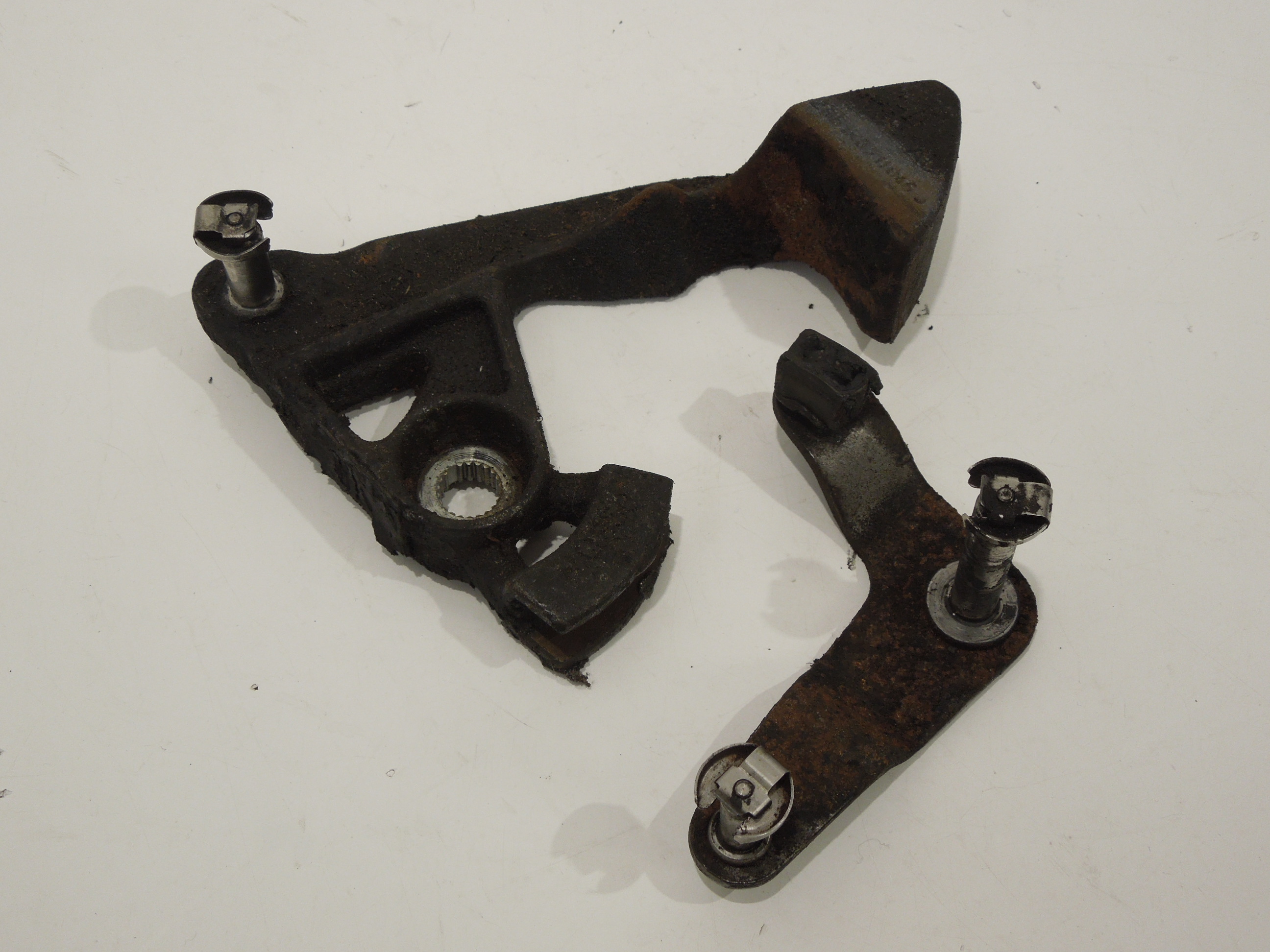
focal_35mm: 43
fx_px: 1578
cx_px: 635
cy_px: 476
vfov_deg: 33.6
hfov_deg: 43.9
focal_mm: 7.8
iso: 220
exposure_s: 1/50
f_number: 3.9
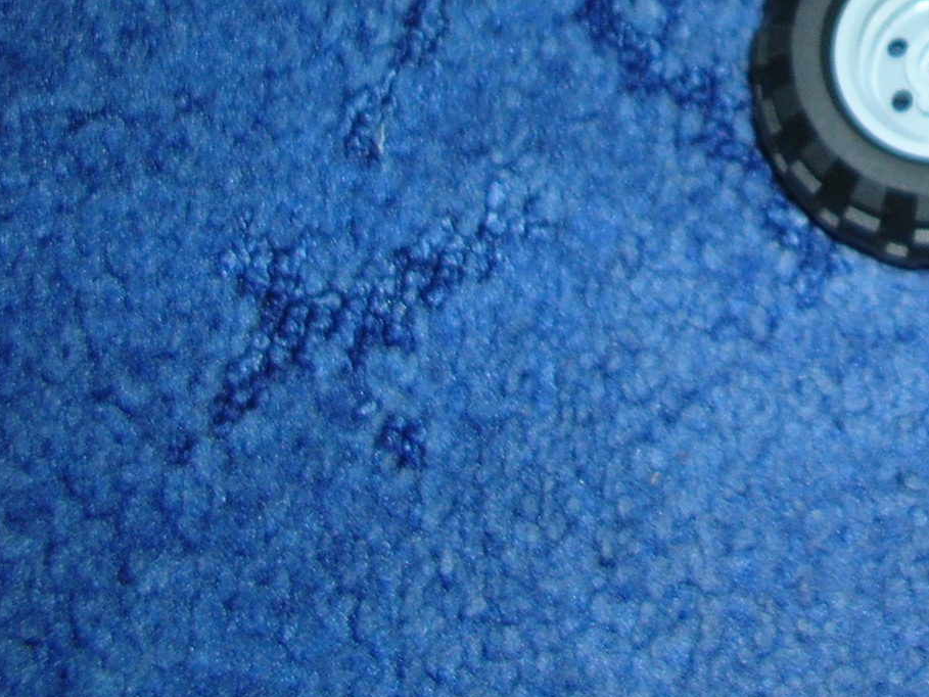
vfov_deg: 16.1
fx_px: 2362
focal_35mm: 88
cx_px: 1018
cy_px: -132
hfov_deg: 21.2
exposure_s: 1/60.1
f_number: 2.8
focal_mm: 5.8
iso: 50
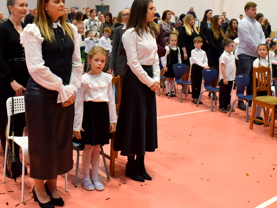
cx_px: 160
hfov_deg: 40.3
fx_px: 376
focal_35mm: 47
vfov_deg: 30.4
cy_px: 54
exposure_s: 1/60
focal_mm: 18
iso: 720
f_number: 4
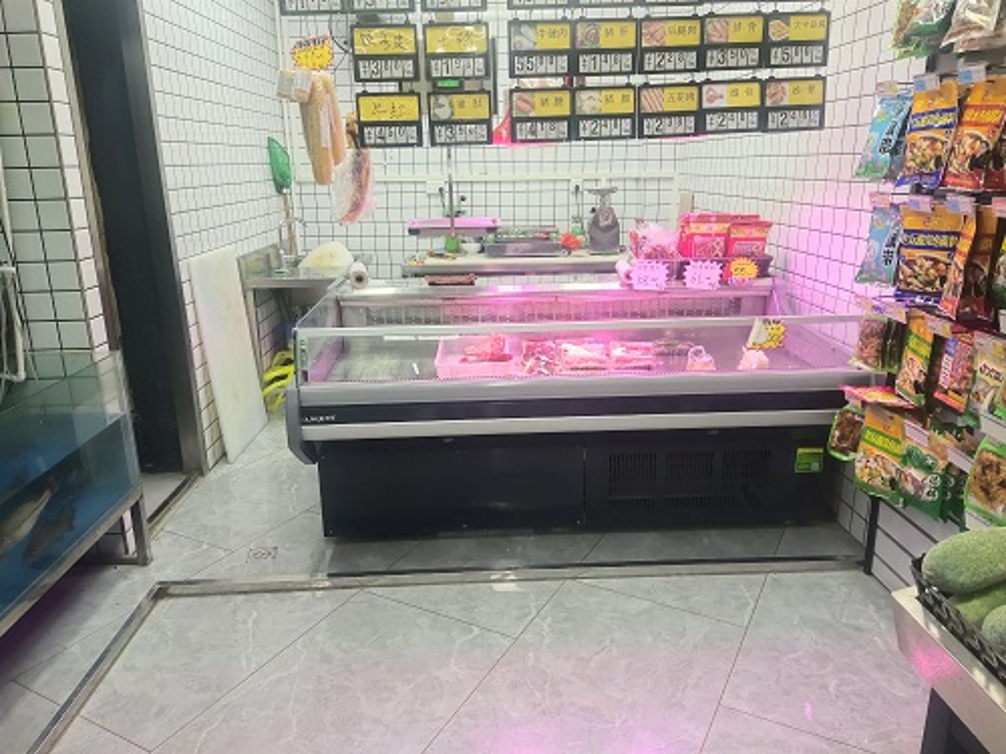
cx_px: 503
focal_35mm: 36
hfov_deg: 51.4
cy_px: 377
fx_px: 1046
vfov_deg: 39.7
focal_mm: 4.74
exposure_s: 1/282
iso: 50
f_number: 1.79
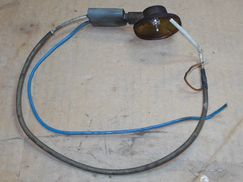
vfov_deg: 42.9
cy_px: 91
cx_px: 122
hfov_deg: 55.4
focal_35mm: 33
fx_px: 232
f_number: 3.5
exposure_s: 1/30
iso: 125
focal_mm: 6
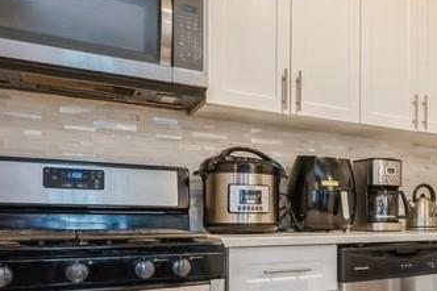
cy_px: 211
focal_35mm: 38
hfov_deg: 43.7
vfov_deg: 34.4
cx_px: 433
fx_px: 461
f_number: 11
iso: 400
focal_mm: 14
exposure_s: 1/5
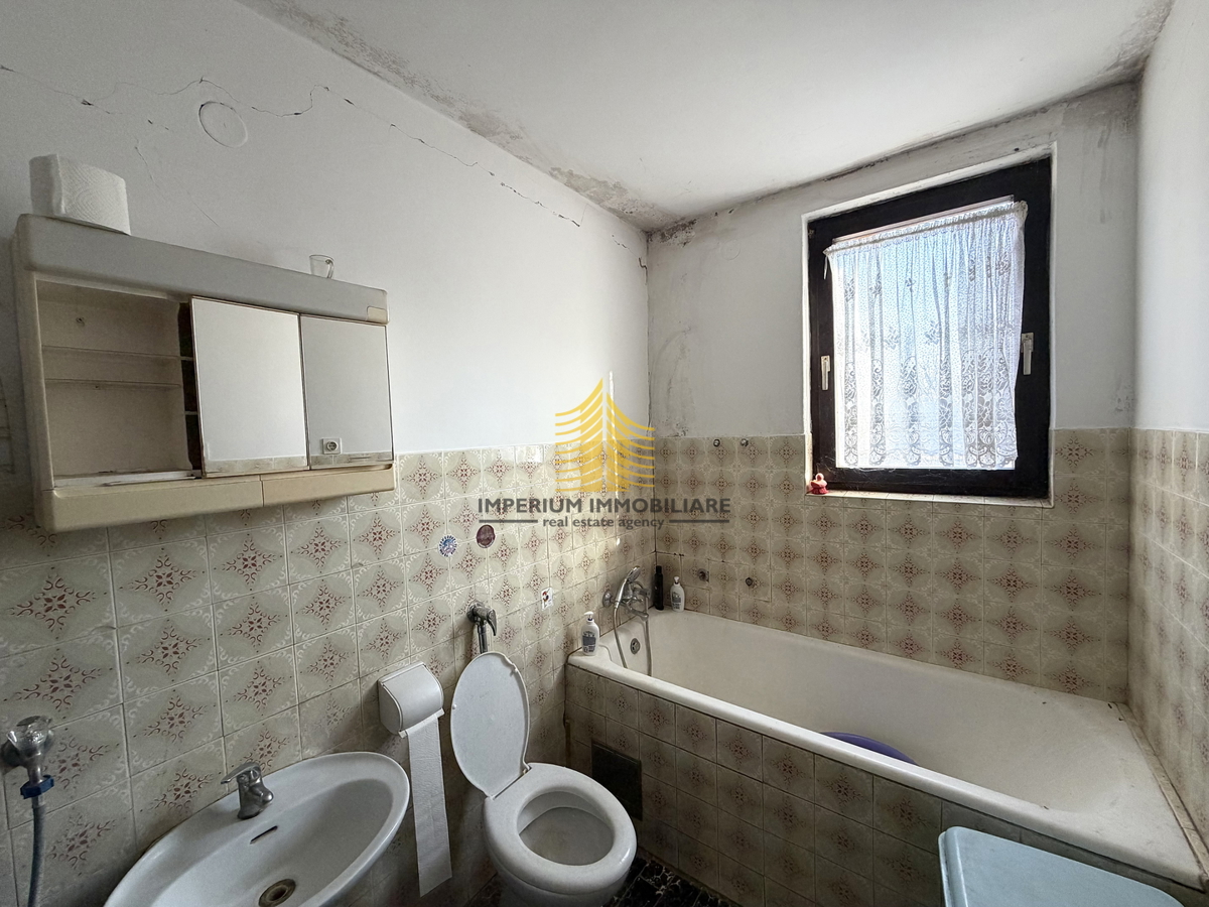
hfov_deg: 102.1
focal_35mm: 14
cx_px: 604
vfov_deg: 85.7
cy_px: 454
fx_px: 489
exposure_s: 1/121
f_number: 2.2
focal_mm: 2.22
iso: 200
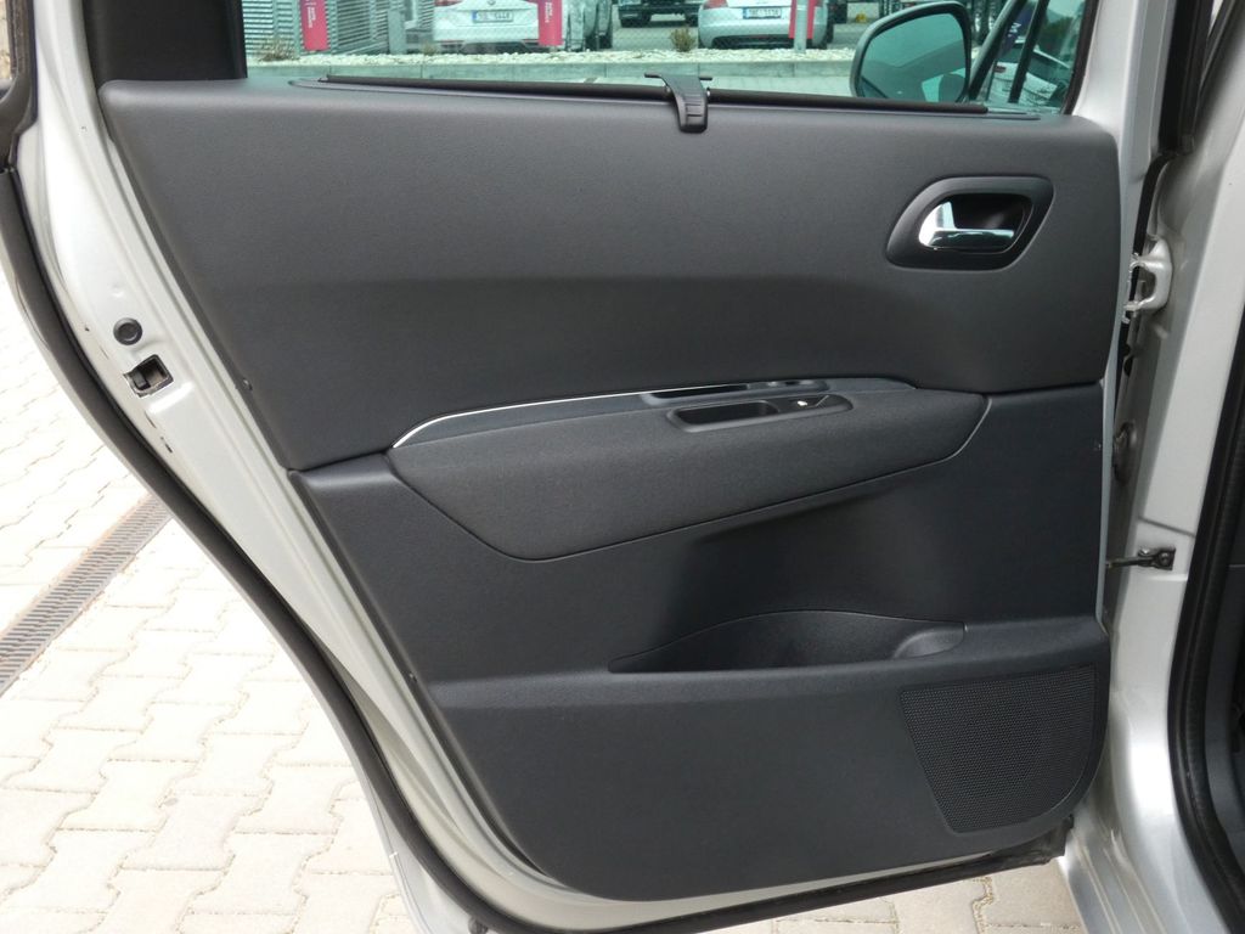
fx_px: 1403
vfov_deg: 36.8
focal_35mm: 39
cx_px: 622
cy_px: 467
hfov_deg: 47.9
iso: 250
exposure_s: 1/80
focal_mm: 7.1
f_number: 5
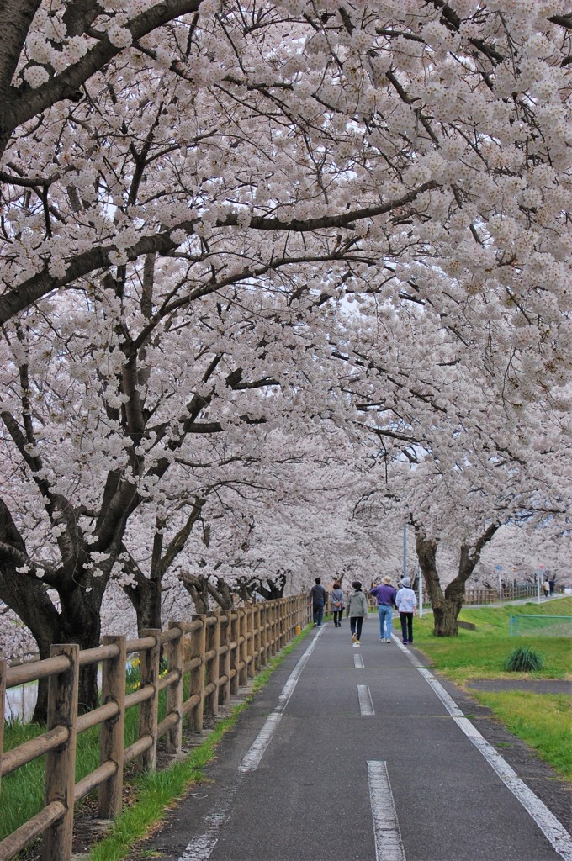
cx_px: 286
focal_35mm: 66
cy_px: 430
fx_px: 1577
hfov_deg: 20.6
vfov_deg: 30.5
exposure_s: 1/250
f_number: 8
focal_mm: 44
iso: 200
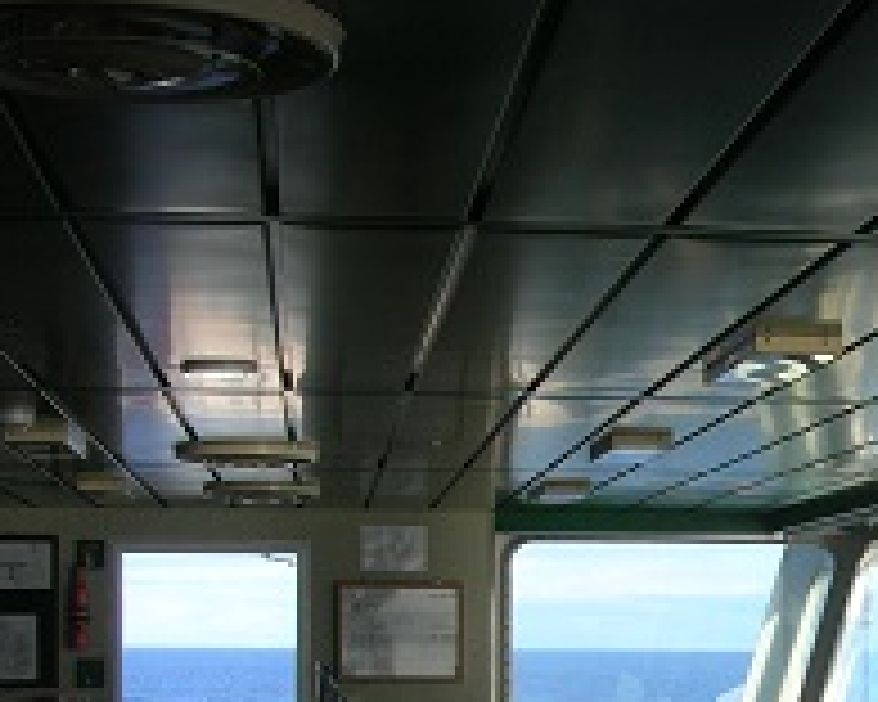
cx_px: 1040
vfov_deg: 15.8
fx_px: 2469
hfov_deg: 19.1
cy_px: 722
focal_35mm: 95
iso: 64
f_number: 4.8
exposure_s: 1/298
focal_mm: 7.8
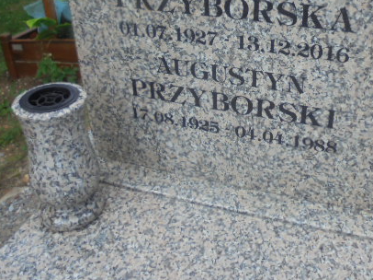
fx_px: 442
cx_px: 240
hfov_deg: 45.3
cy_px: 62
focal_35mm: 41
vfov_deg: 34.2
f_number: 3.5
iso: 100
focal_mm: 4.6
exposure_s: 1/640
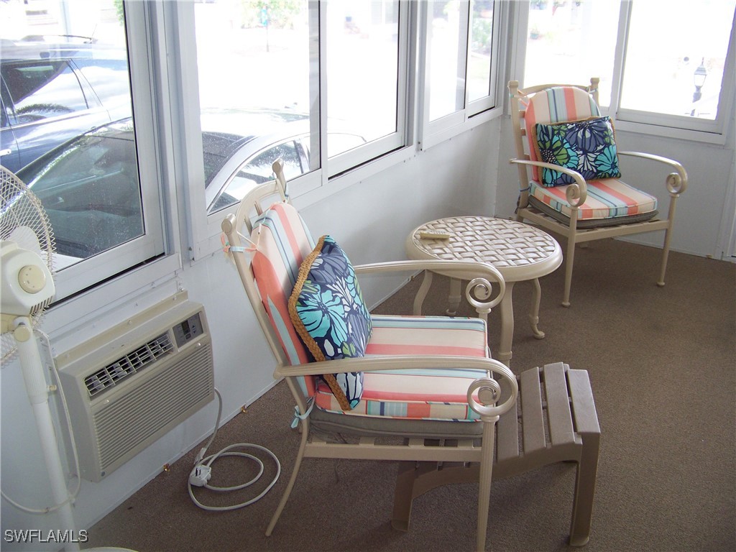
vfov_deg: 39.7
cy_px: 276
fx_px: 765
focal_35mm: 36
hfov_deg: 51.4
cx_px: 368
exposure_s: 1/30
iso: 100
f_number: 2.8
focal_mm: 5.85
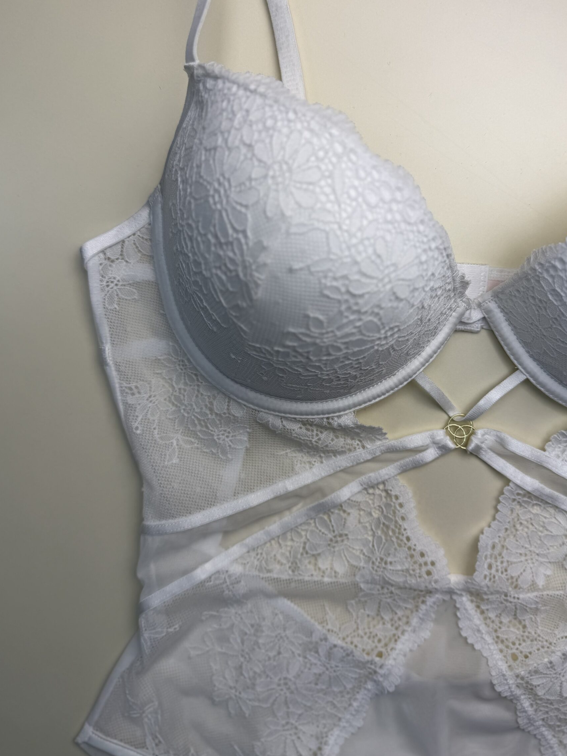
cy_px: 338
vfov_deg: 65.2
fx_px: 590
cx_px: 312
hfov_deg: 51.3
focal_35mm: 27
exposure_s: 1/1385
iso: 80
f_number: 1.78
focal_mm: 6.76
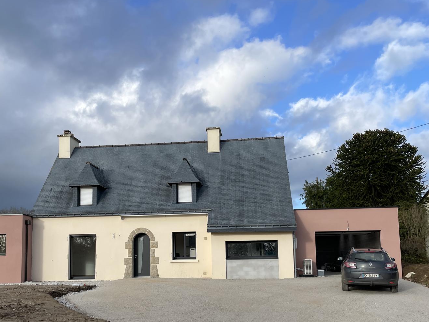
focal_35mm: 38
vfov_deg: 37.3
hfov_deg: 48.9
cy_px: 218
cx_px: 193
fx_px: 471
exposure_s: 1/2451
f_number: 1.6
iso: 32
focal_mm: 4.2
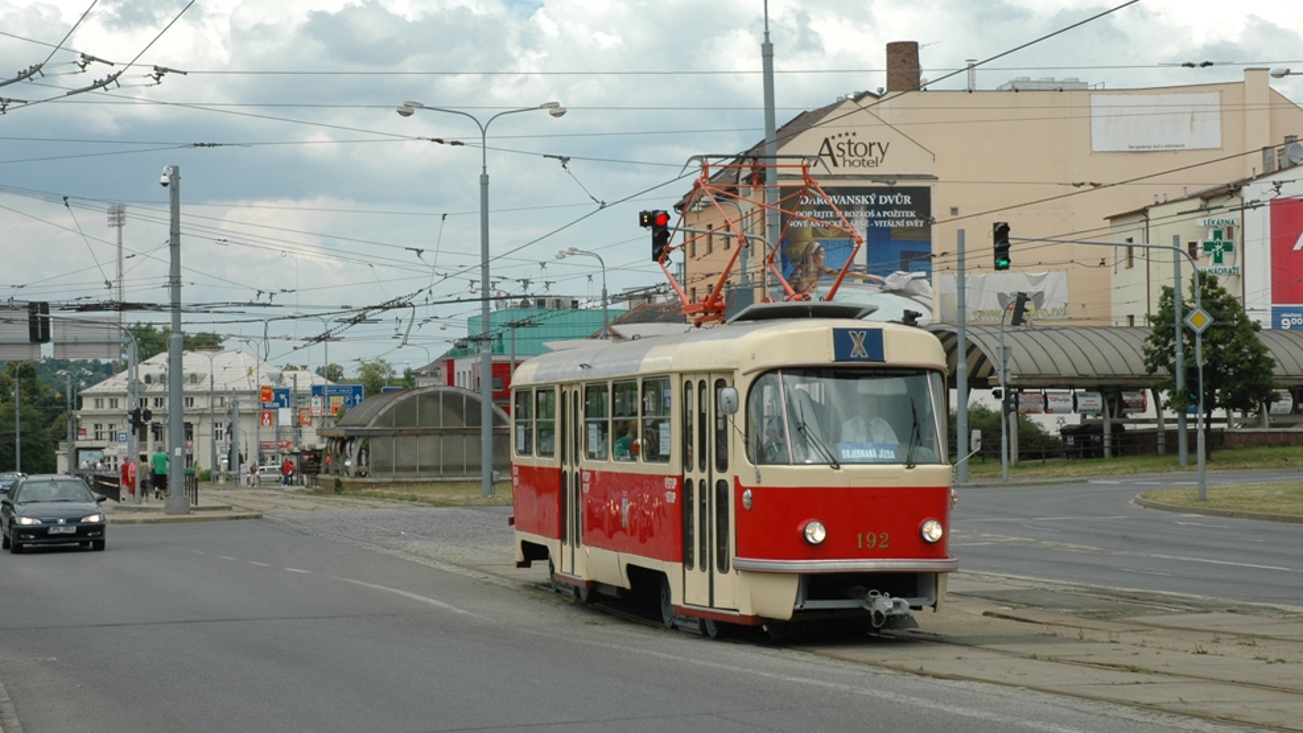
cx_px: 649
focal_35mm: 79
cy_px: 326
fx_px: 2729
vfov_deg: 15.3
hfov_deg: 26.9
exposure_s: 1/400
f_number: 10
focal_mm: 50
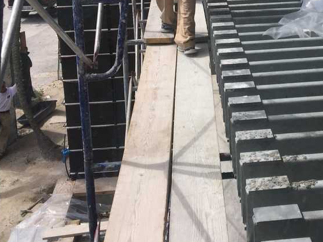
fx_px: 644
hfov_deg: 27.6
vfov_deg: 20.7
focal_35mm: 69
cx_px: 256
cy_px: 3
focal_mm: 4.15
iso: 32
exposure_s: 1/455
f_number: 2.2
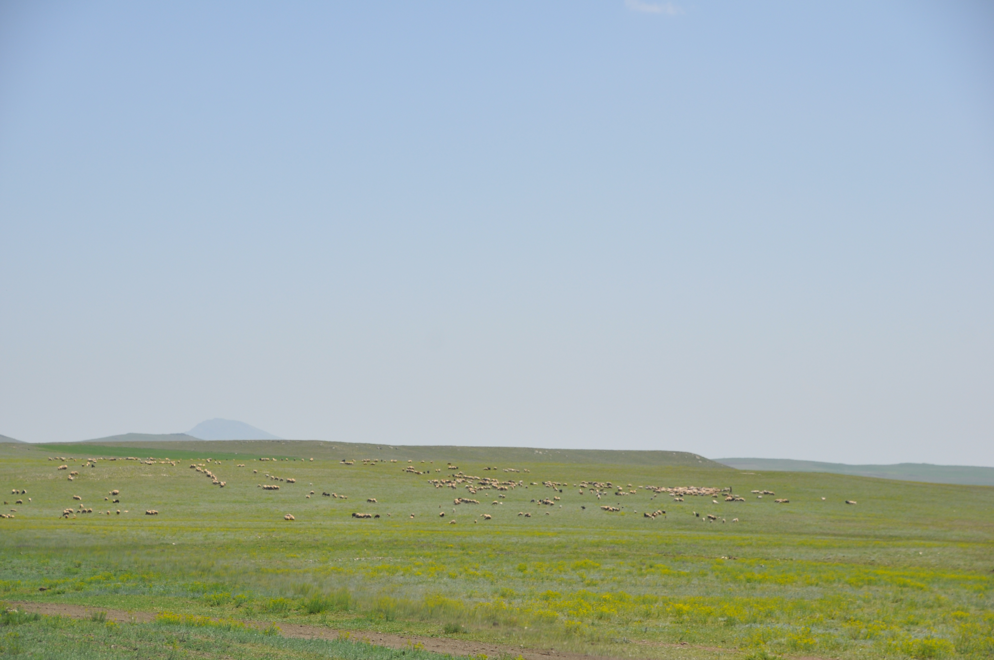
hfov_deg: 19.5
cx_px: 497
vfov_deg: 13.0
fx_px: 2896
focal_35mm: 105
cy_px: 330
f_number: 7.1
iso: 200
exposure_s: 1/800
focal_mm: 70
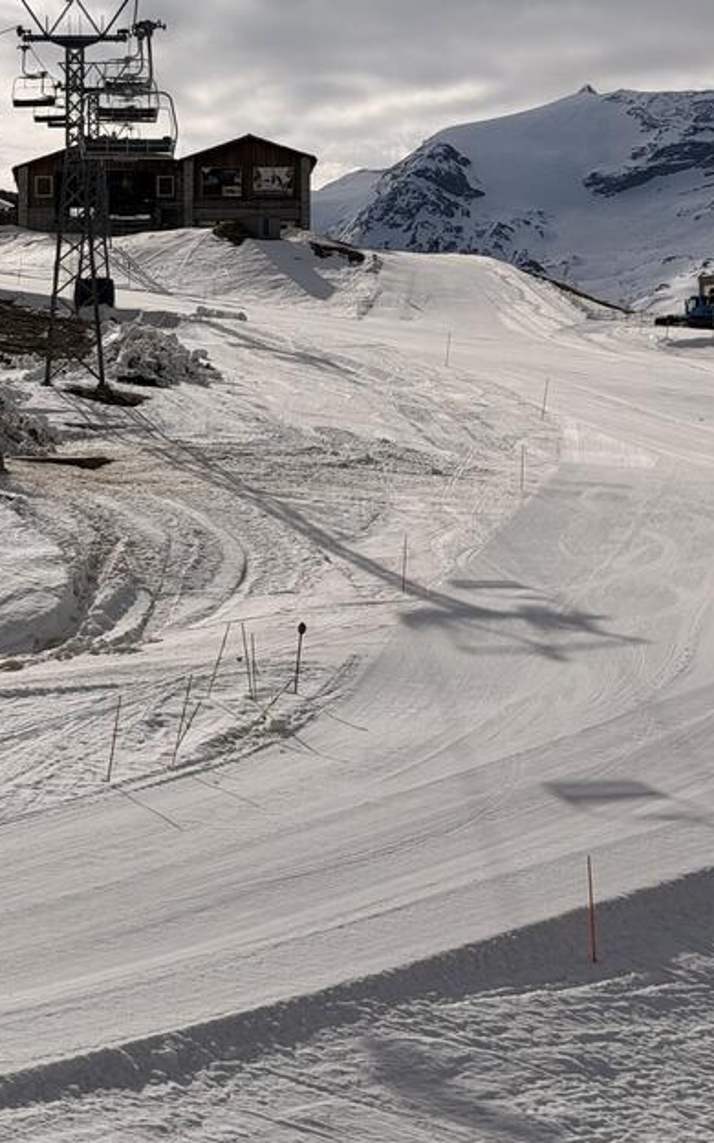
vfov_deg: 24.6
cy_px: 459
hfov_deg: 15.4
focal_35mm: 84
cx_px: 66
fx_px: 2615
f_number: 1.78
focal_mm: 6.76
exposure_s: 1/27778
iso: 64
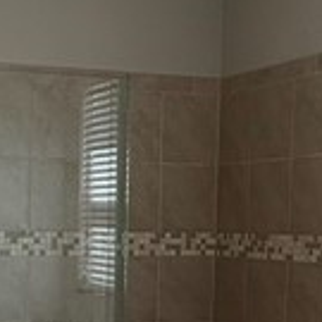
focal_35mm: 94
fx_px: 989
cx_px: 67
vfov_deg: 17.9
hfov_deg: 18.3
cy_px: 339
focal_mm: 2.22
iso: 100
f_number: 2.2
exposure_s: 1/120
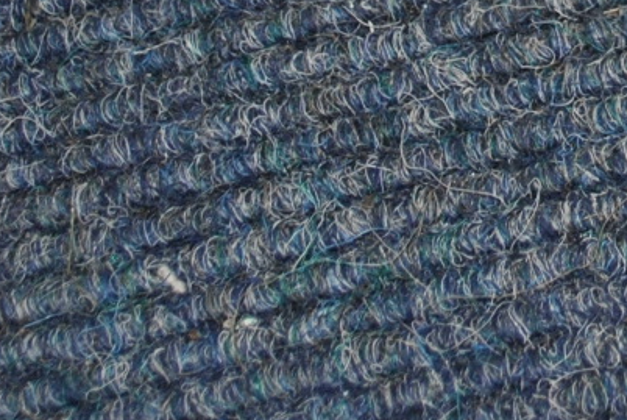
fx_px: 4028
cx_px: 866
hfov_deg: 8.7
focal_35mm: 231
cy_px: -590
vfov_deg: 5.7
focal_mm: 32
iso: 200
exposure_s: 1/60
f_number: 4.8
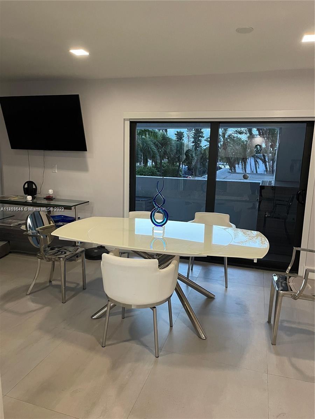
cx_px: 158
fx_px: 315
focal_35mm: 26
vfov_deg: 67.3
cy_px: 210
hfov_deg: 53.1
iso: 500
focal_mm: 5.1
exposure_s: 1/60
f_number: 1.6
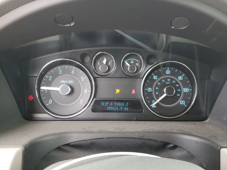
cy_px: 80
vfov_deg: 48.2
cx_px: 116
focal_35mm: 29
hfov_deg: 61.6
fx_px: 190
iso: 84
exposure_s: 1/60.2
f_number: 1.5
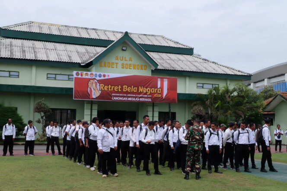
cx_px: 144
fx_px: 375
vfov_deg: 28.7
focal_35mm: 47
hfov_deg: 41.9
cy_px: 96
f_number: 11
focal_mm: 31
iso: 400
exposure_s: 1/350
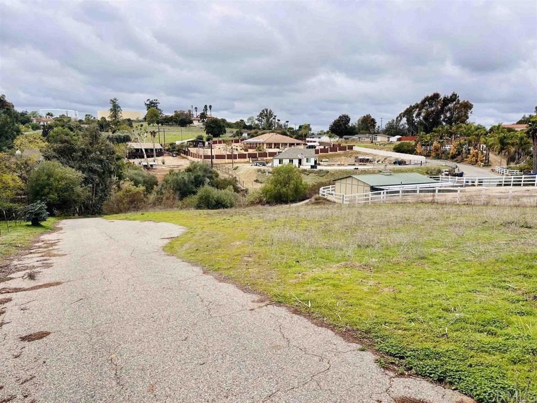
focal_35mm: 26
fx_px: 403
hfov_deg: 67.3
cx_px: 268
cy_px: 202
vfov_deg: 53.1
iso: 50
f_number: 1.6
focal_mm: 5.96
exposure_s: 1/2151
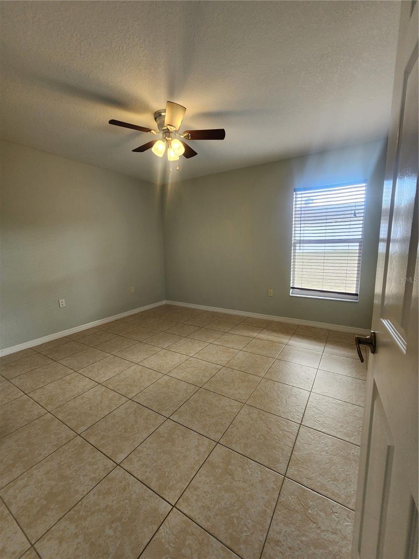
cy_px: 280
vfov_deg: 106.2
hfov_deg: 89.9
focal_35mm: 13
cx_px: 210
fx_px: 210
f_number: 2.2
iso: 160
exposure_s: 1/60
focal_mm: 2.2
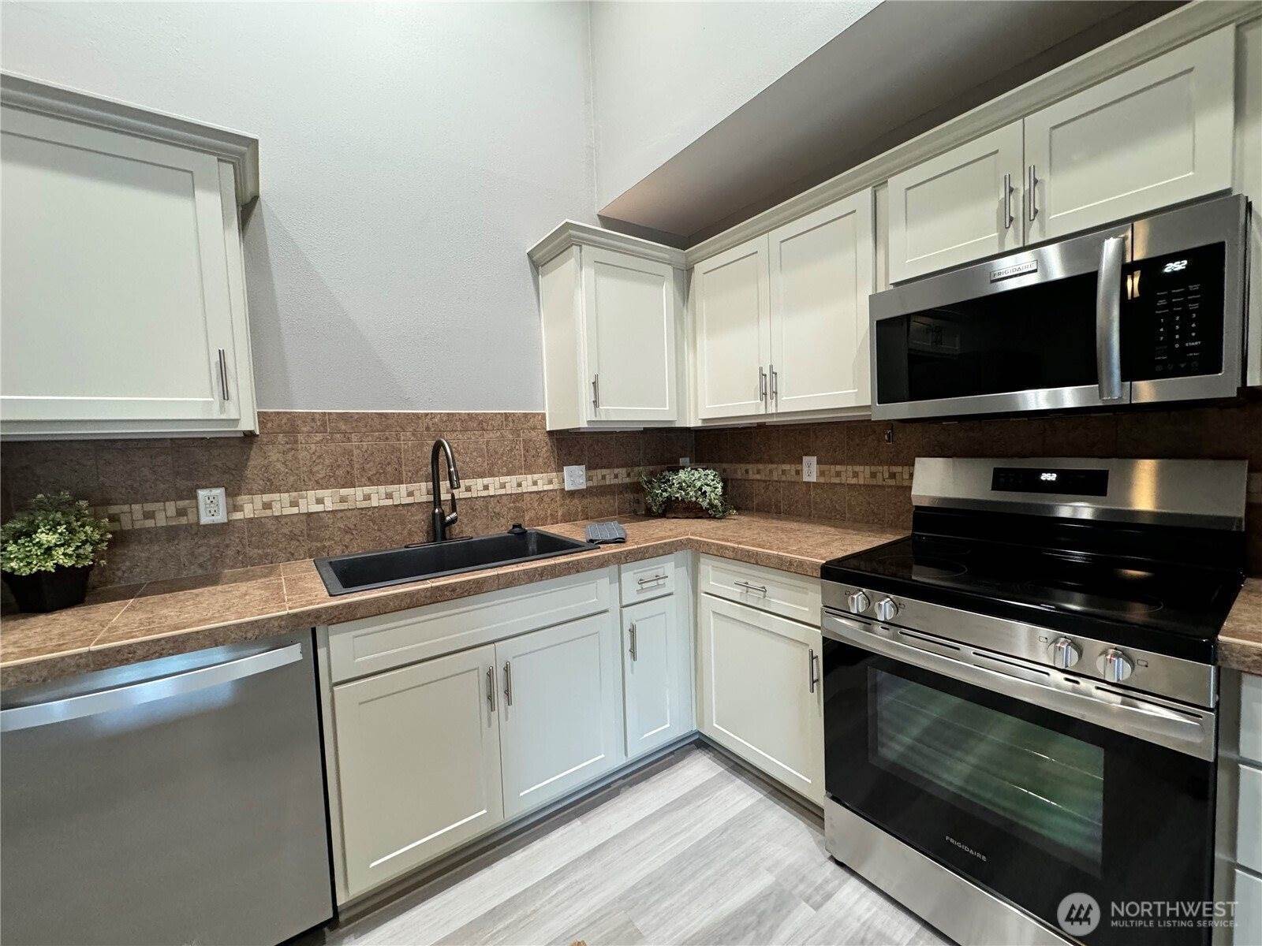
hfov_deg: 102.1
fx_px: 510
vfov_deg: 85.7
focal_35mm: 14
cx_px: 631
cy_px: 473
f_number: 2.2
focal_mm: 2.22
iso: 400
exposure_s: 1/60
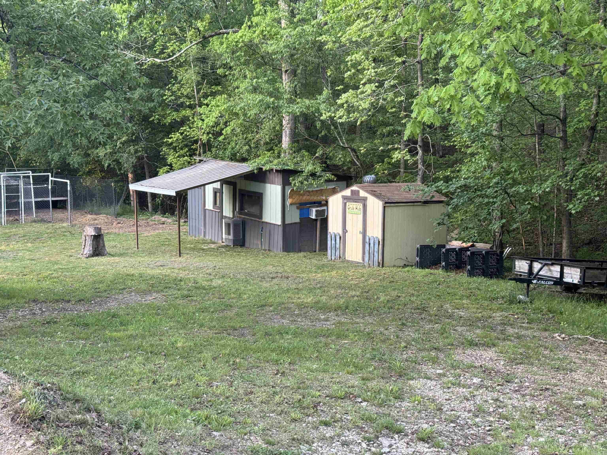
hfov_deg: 39.7
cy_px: 228
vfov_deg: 30.3
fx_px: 842
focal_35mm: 48
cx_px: 304
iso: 100
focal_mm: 6.76
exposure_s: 1/79
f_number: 1.78
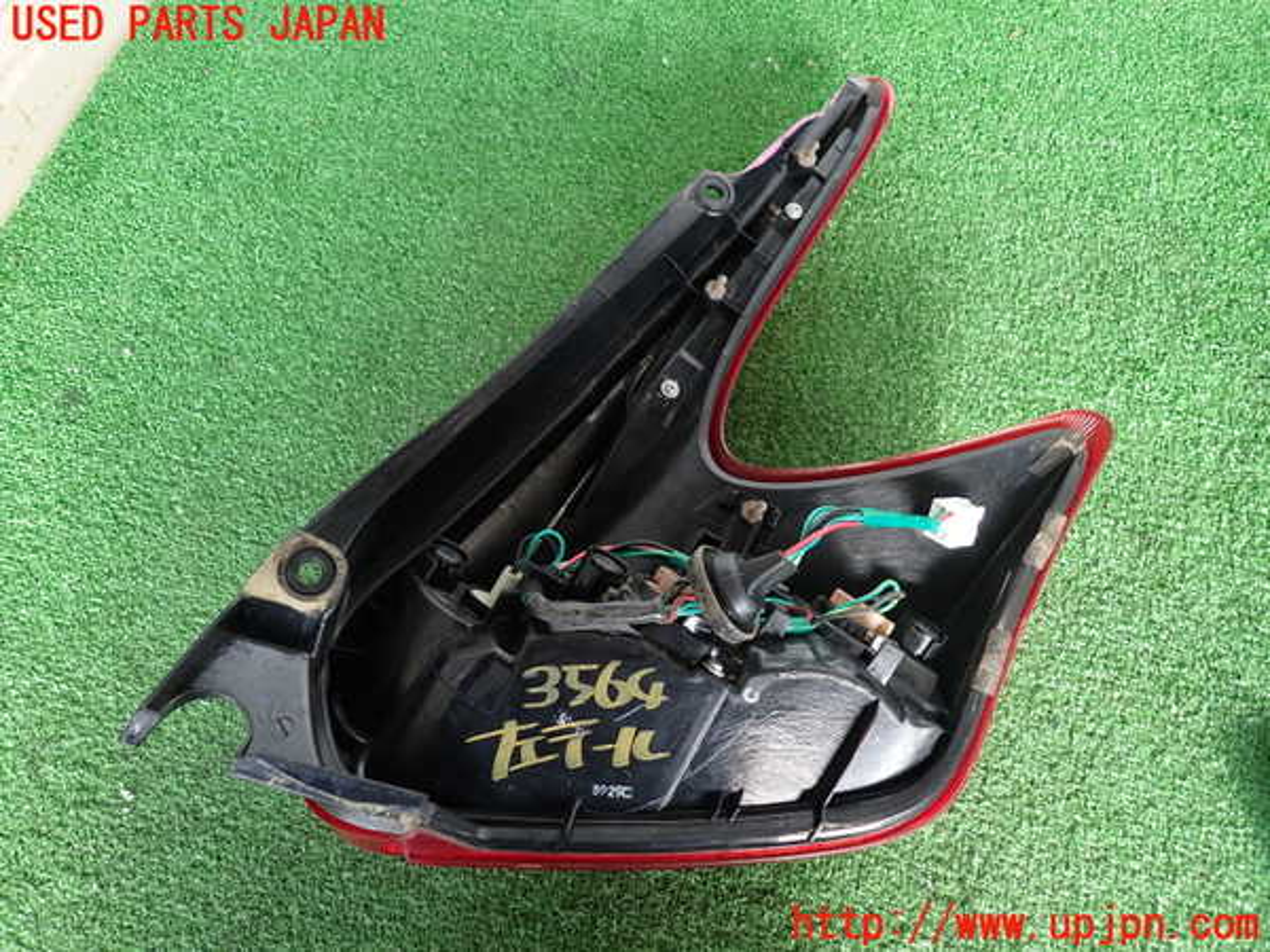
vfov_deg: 54.9
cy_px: 476
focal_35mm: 25
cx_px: 635
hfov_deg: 69.4
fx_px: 917
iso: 100
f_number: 2
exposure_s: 1/80
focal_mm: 4.5
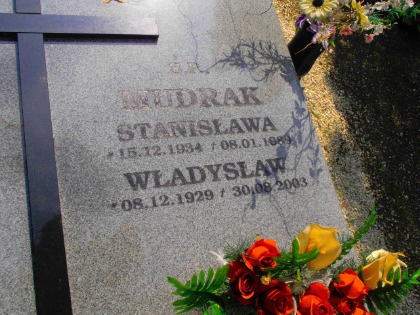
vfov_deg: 38.7
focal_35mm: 37
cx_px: 210
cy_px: 158
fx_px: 449
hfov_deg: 50.1
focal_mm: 6.61
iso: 80
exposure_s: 1/1000
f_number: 3.9
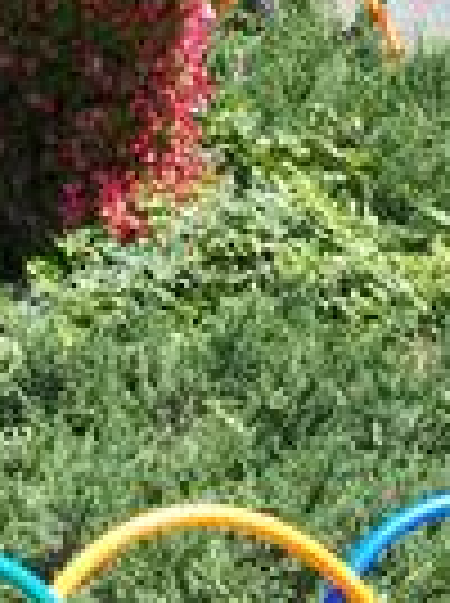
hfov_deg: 7.6
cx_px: -261
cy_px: -387
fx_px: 3339
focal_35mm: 192
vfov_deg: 9.9
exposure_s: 1/640
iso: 100
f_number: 3.5
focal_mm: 12
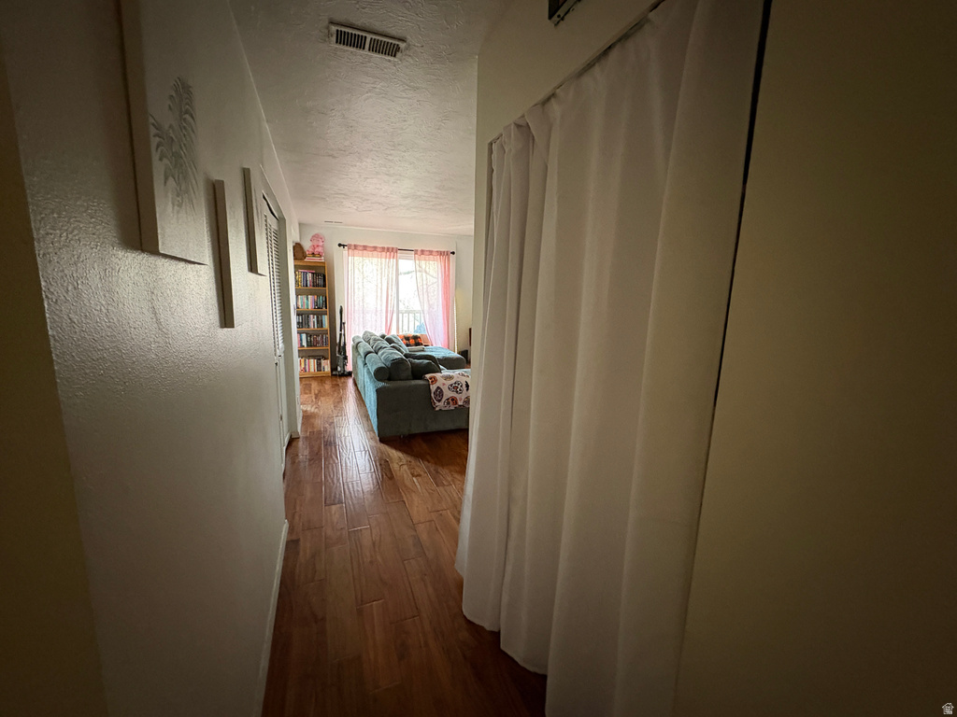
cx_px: 478
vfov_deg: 85.7
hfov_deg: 102.1
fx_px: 387
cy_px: 358
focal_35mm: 14
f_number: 2.2
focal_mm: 2.22
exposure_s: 1/40
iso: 800
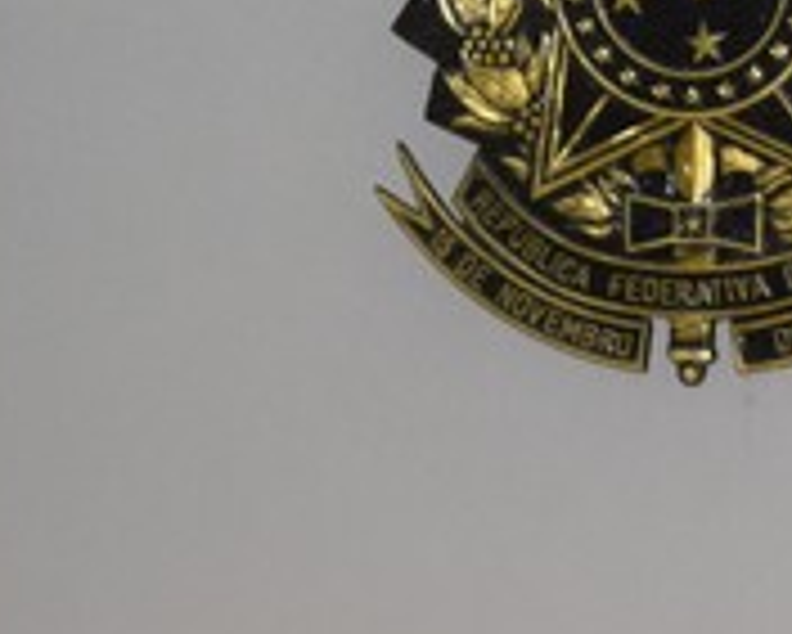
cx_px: 454
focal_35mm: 288
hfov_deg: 6.7
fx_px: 6755
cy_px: -423
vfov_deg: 5.3
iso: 800
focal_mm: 40
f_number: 4.2
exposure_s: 1/60
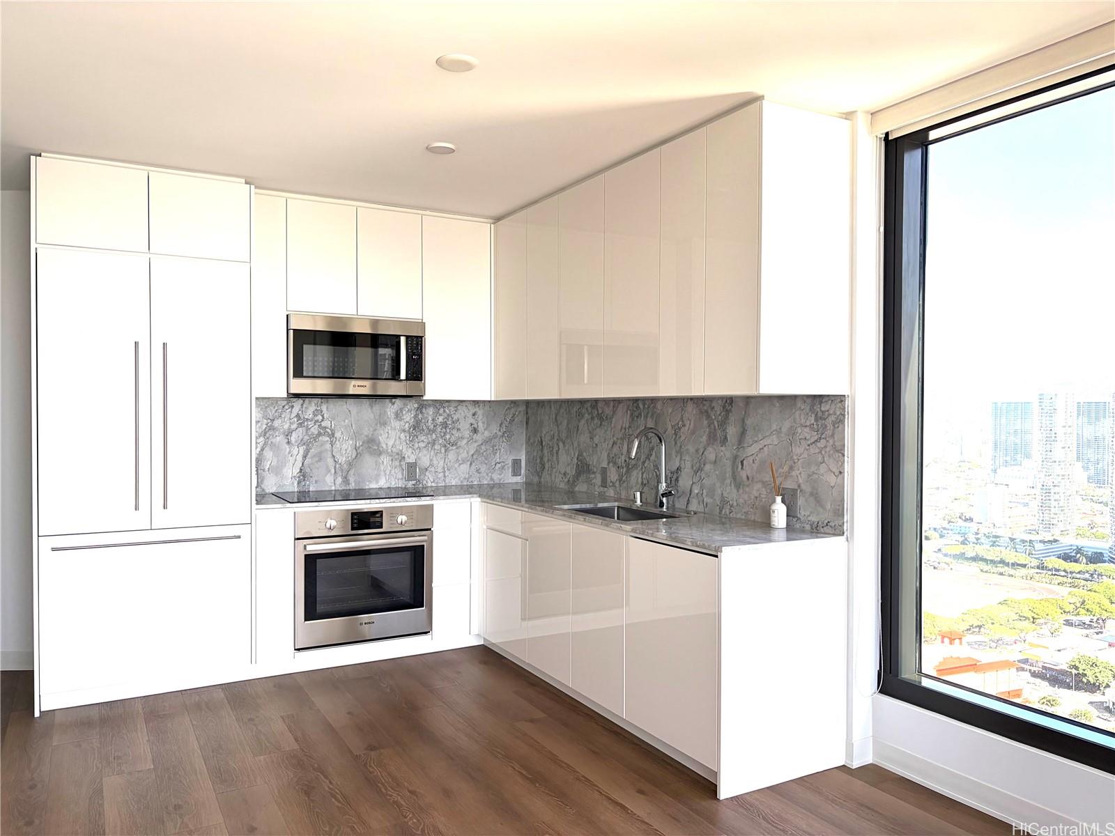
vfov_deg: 53.1
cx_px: 558
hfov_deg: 67.3
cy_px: 418
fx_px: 837
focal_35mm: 26
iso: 50
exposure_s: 1/329
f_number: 1.6
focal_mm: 5.96
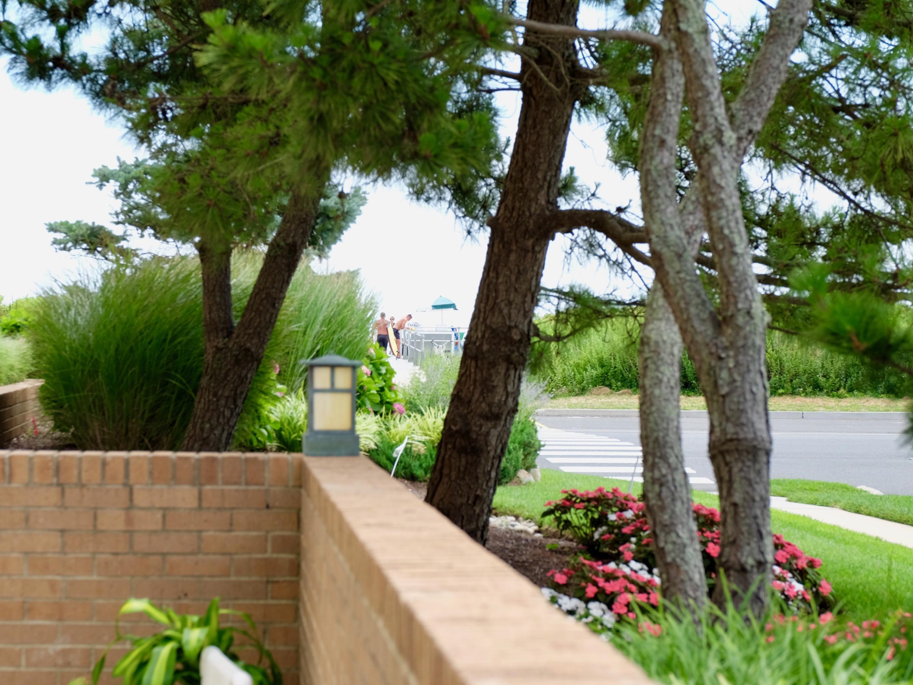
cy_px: 343
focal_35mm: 90
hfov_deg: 21.8
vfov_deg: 16.4
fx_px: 2374
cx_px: 409
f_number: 5.6
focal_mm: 55
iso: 200
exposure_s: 1/200
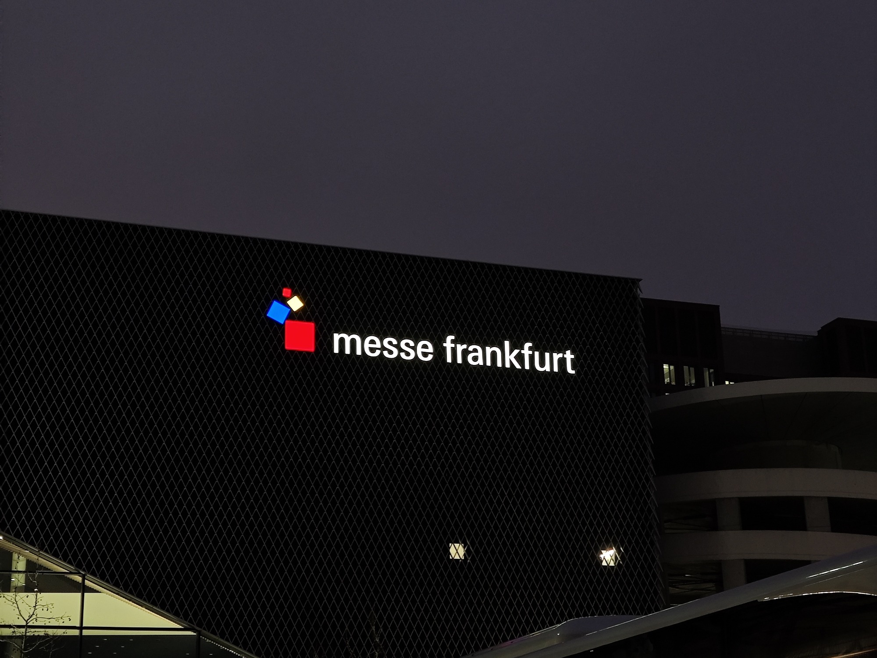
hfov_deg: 41.2
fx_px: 1165
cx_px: 438
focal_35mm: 46
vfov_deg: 31.5
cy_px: 329
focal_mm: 6.55
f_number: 1.6
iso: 160
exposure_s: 1/50
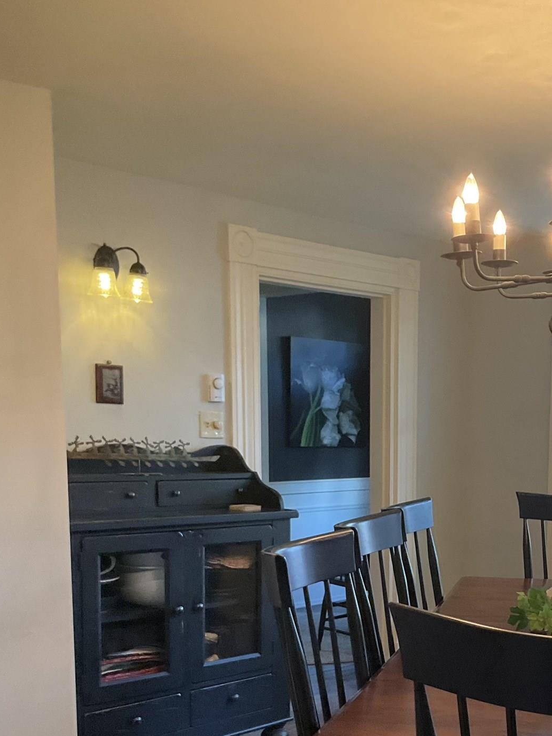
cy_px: 549
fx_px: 1021
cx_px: 443
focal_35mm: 48
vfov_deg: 38.7
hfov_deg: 29.6
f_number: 1.8
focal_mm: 3
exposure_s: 1/60
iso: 200
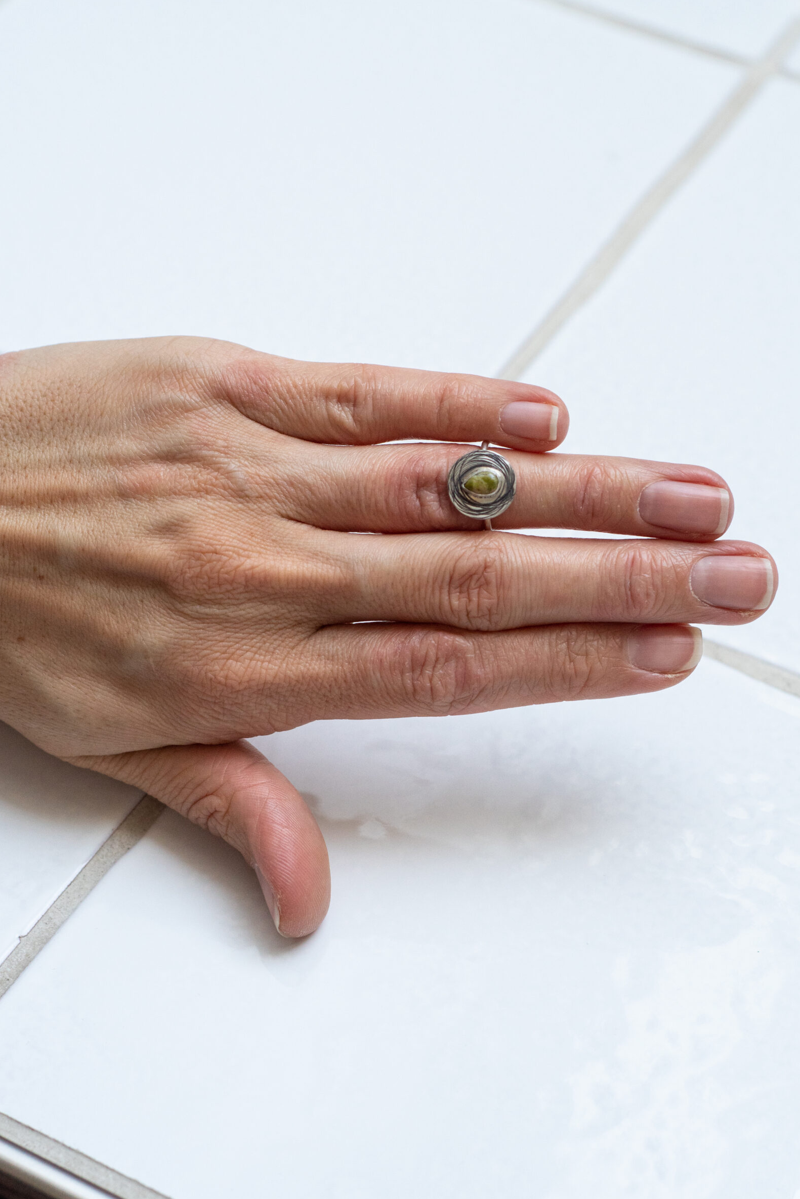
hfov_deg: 16.9
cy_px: 641
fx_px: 2699
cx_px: 416
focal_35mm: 81
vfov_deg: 25.0
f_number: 4
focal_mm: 50
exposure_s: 1/200
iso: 800
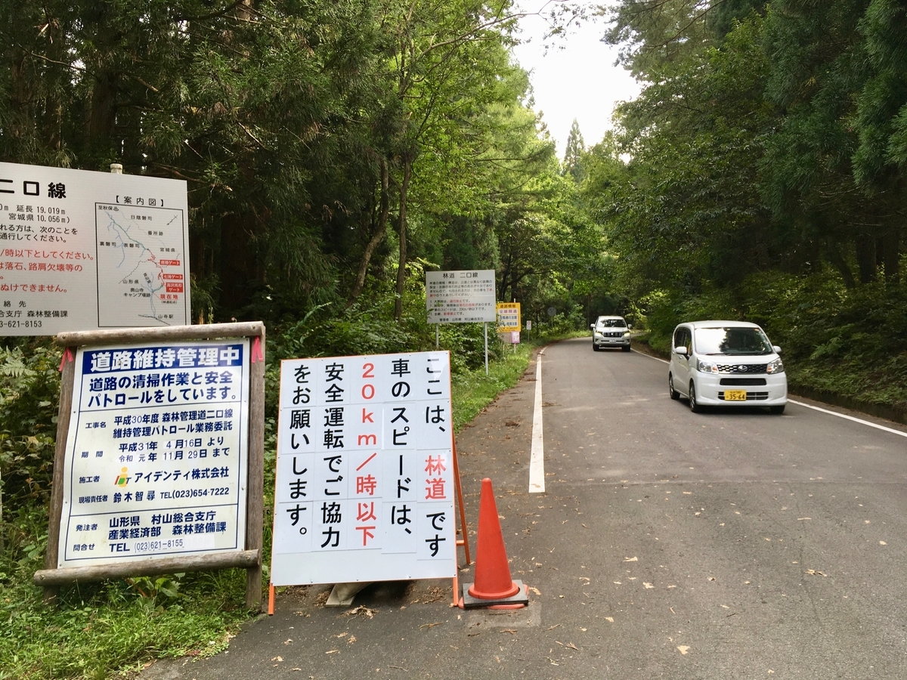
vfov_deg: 48.2
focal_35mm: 29
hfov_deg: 61.7
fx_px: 760
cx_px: 454
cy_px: 340
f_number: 2.2
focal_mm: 4.15
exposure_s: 1/149
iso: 25
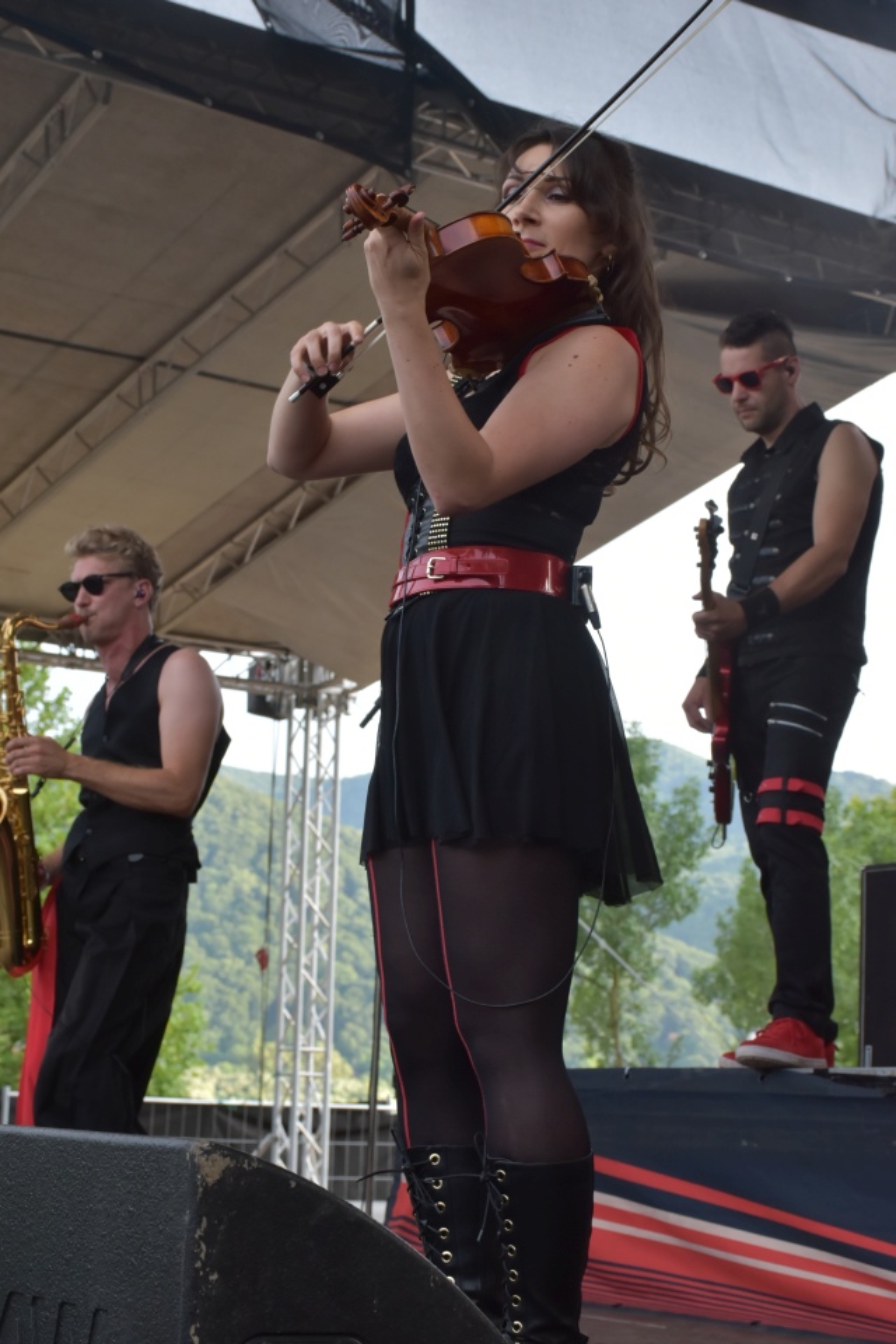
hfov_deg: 20.2
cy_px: 672
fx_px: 2520
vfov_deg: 29.9
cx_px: 448
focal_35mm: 68
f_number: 8
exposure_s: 1/250
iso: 640
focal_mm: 45
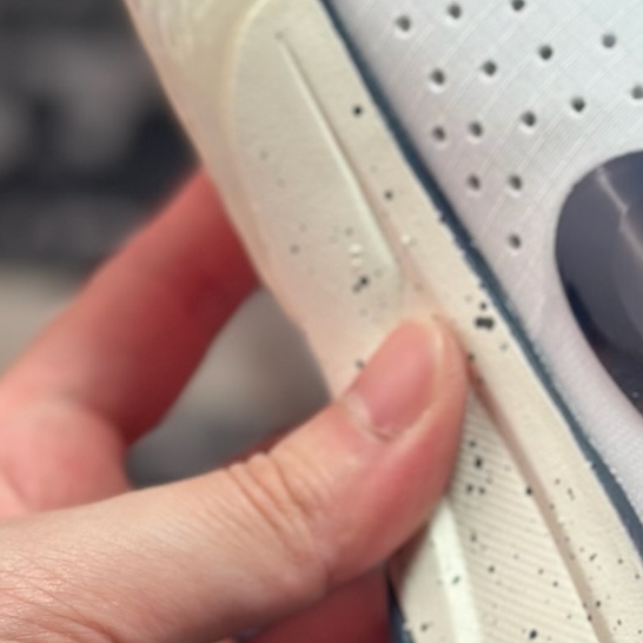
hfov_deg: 10.8
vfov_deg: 11.0
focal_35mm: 159
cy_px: 305
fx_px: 3341
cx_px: 769
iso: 80
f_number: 1.78
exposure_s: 1/1639
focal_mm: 6.86
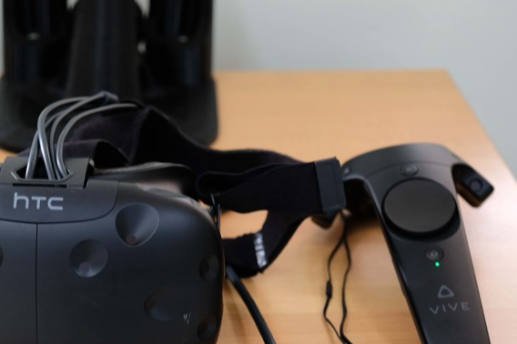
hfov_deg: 22.8
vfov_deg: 15.5
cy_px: 229
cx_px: 109
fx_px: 1263
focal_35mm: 88
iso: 640
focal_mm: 33.2
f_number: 2.8
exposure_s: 1/60
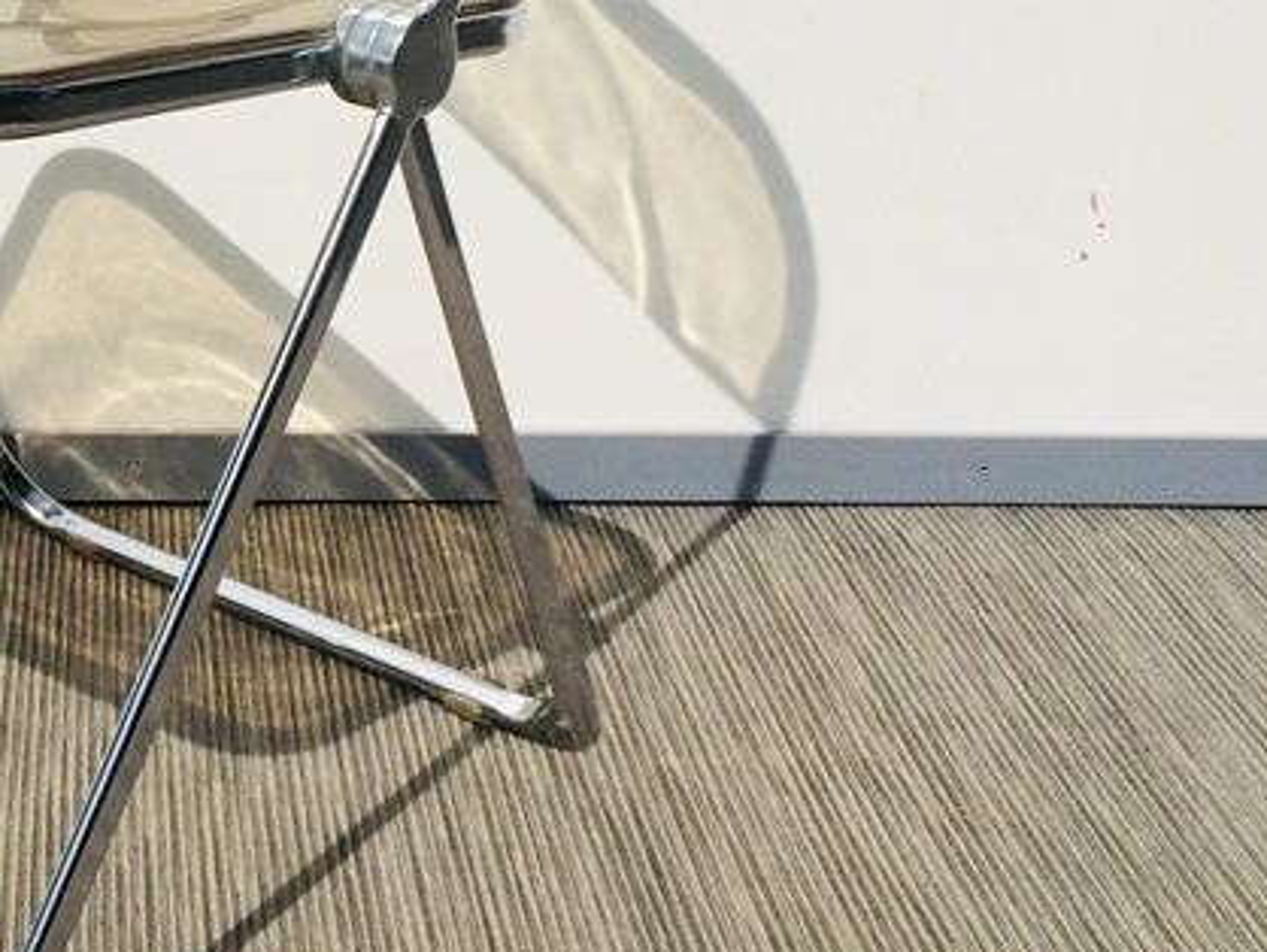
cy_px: 146
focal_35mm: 71
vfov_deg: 20.4
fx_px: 2600
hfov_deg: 26.0
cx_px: -3
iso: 32
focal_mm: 4.15
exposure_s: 1/5882
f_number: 2.2
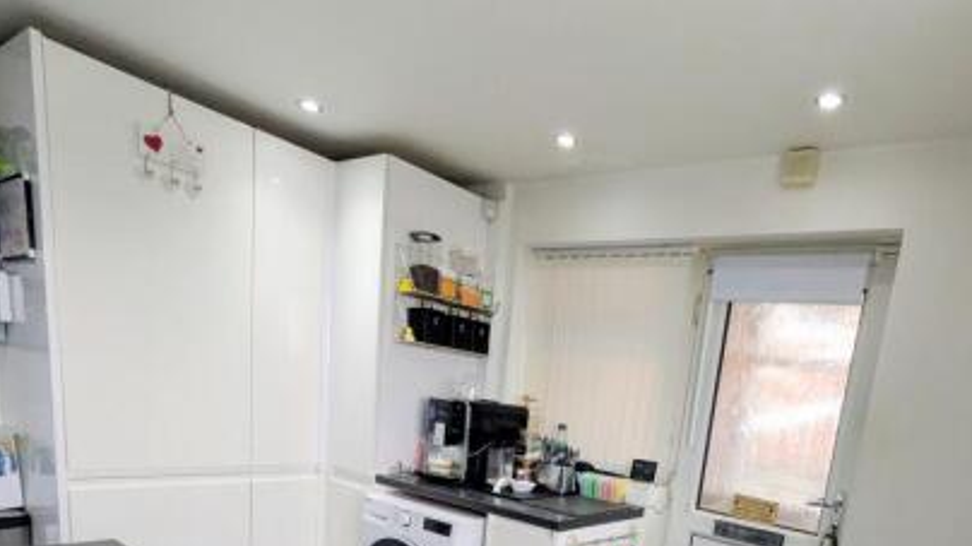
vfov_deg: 45.0
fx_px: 567
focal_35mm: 22
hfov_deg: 79.6
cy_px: 523
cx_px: 614
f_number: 2.2
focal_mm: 1.83
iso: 132
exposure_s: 1/50
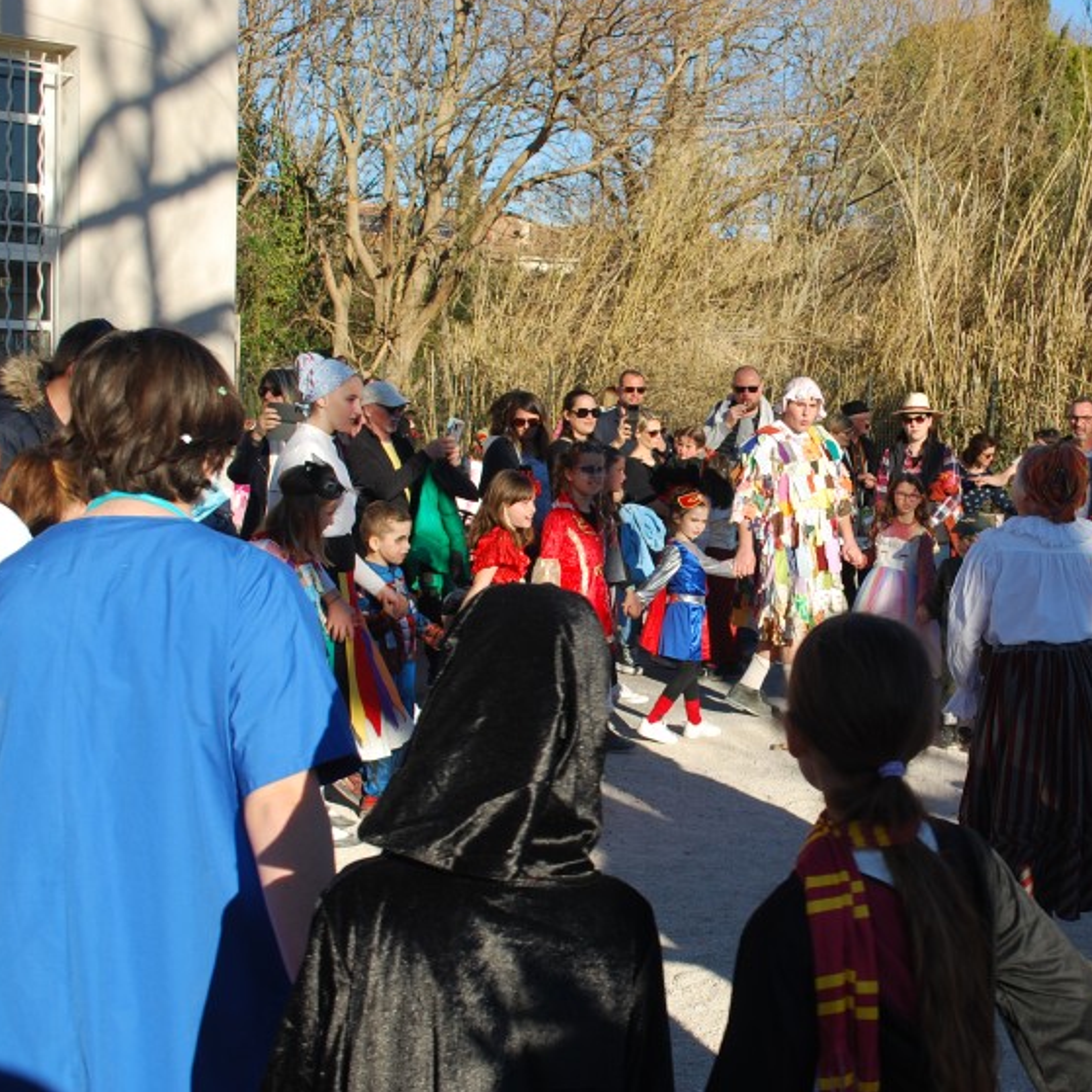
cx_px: 765
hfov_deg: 34.2
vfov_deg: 34.7
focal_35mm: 49
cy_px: 524
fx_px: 1749
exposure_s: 1/160
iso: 100
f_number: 6.3
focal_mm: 24
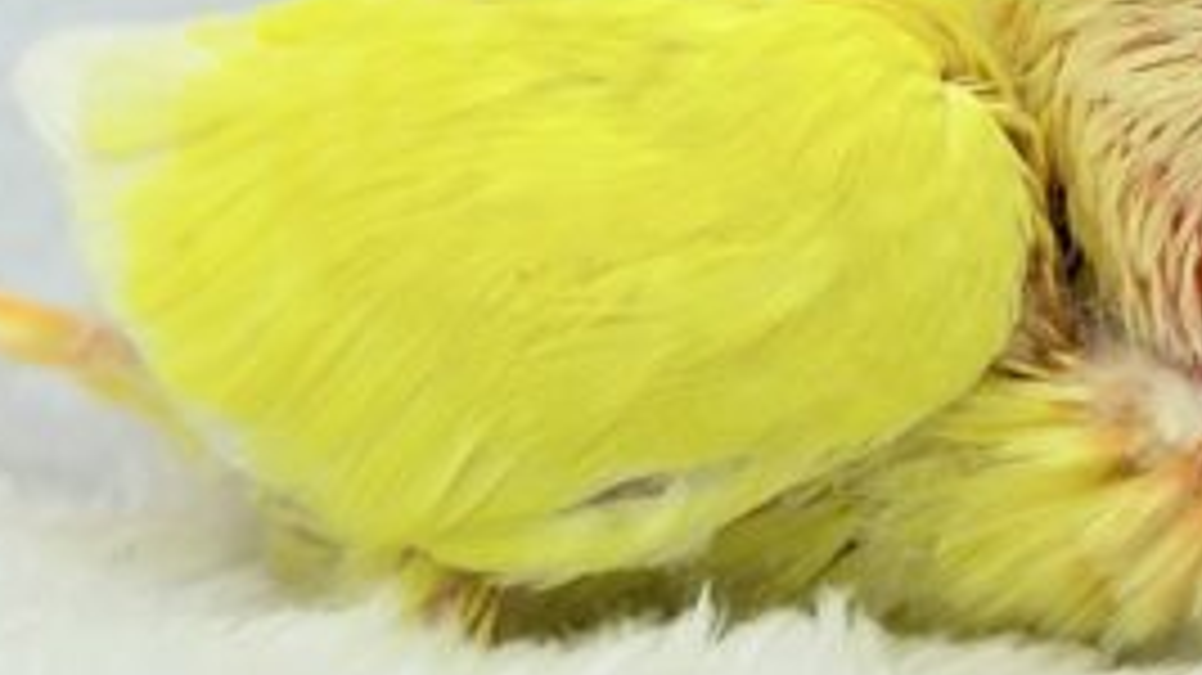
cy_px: 148
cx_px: 905
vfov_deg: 8.9
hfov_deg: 15.7
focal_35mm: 136
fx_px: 4333
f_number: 1.6
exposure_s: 1/50
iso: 40
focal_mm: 5.96
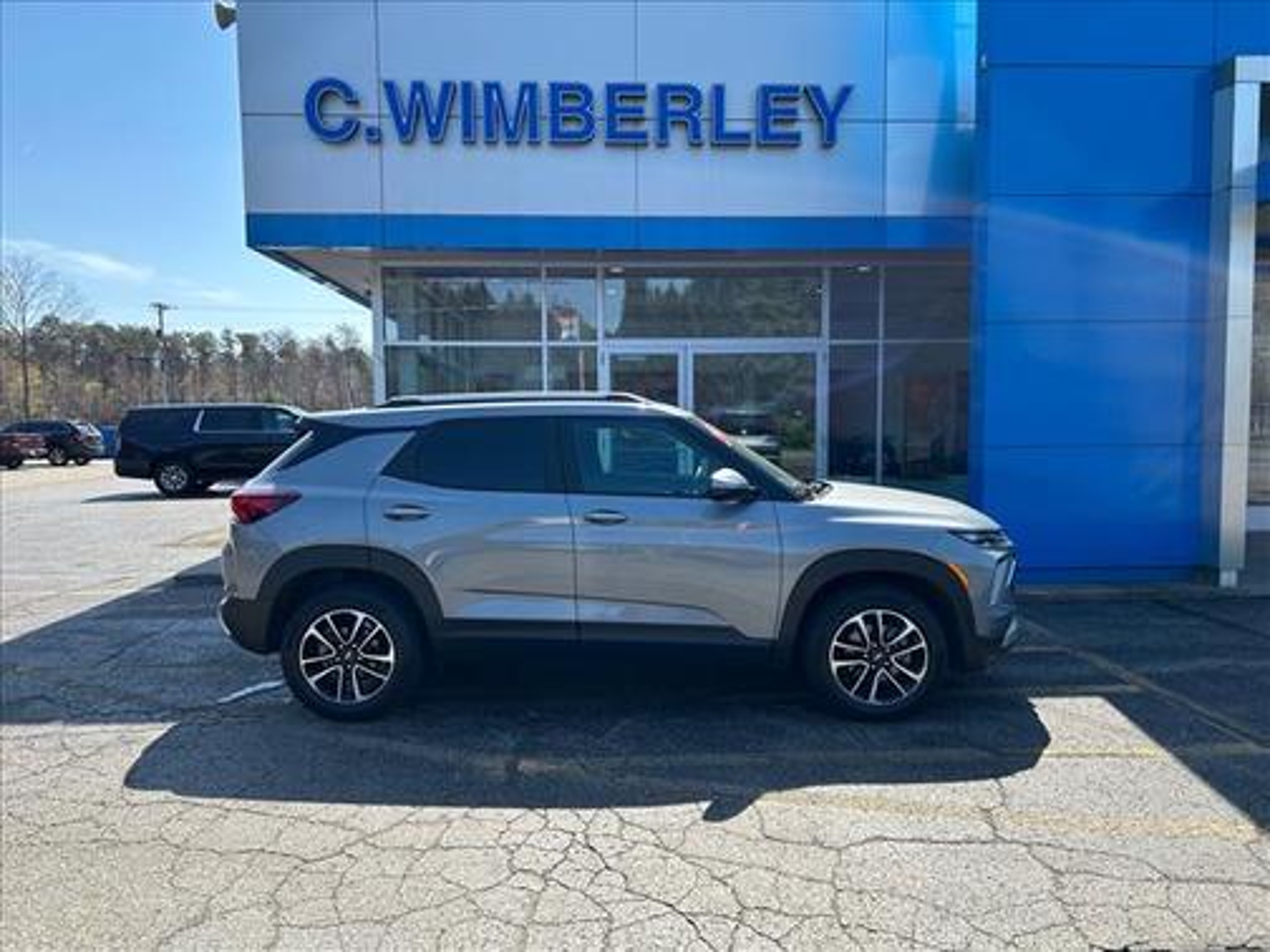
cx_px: 635
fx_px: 954
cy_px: 476
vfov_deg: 53.1
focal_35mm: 26
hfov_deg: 67.3
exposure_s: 1/1395
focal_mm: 5.7
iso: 50
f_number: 1.5
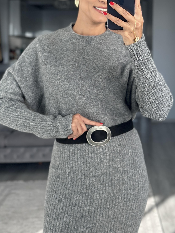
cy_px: 72
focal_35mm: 74
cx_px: 101
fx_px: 499
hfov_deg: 19.9
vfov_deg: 26.1
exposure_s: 1/201
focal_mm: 6.86
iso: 80
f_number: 1.78
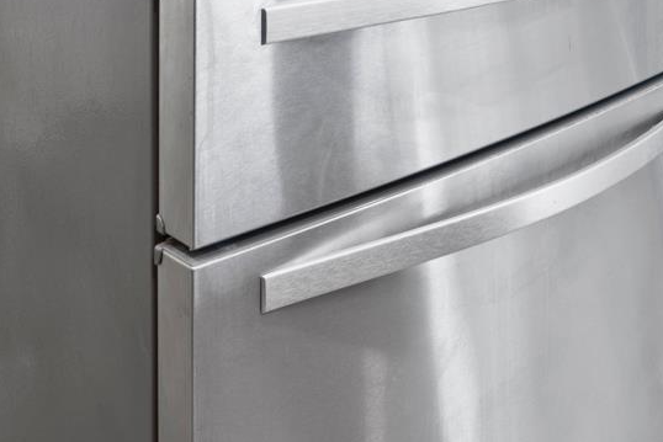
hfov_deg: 29.9
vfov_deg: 17.4
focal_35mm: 65
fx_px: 1197
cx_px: 571
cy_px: -331
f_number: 9
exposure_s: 1.6
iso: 100
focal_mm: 14
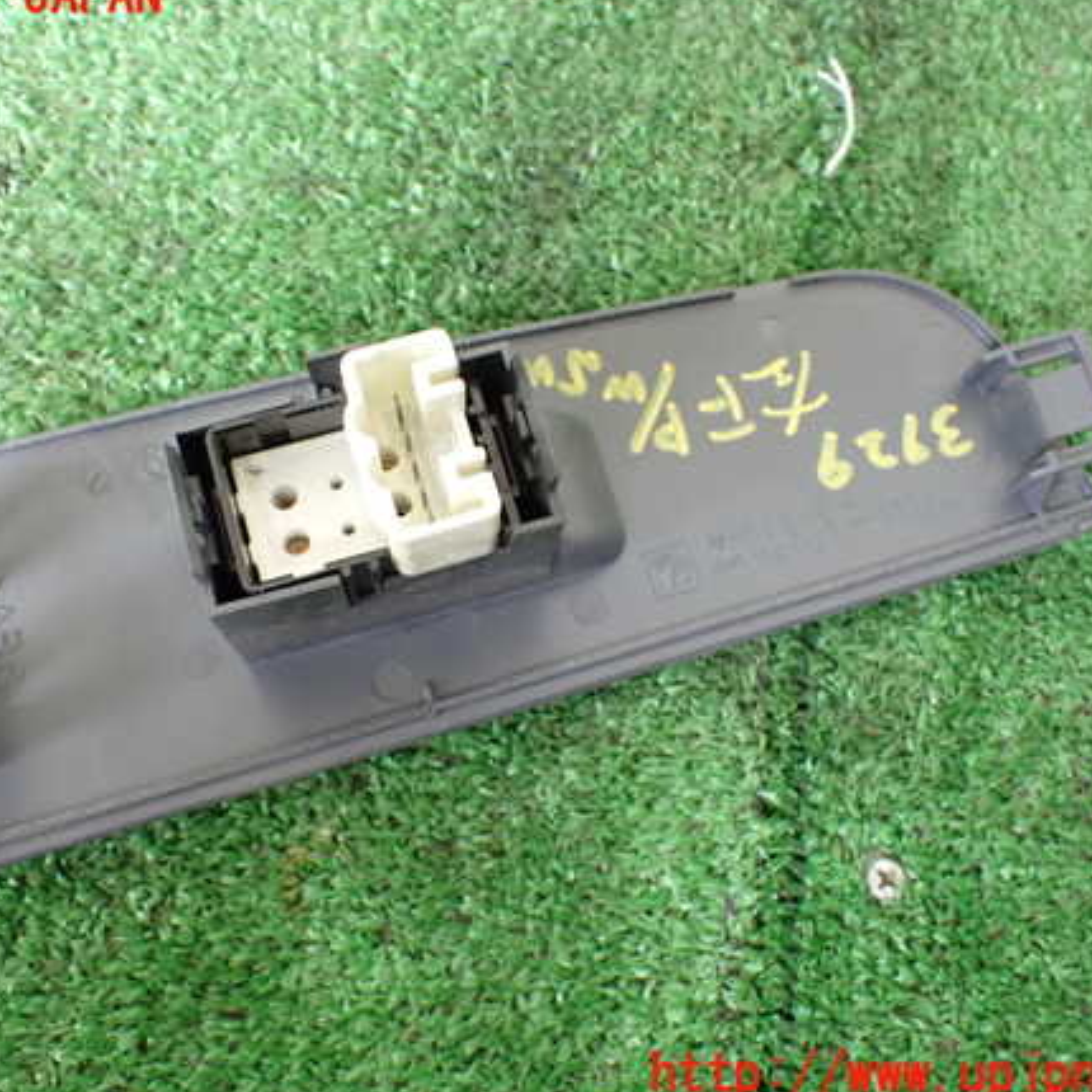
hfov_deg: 44.8
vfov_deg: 44.9
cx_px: 462
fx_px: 1321
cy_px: 536
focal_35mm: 37
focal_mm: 5.4
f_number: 2.3
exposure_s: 1/100
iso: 800
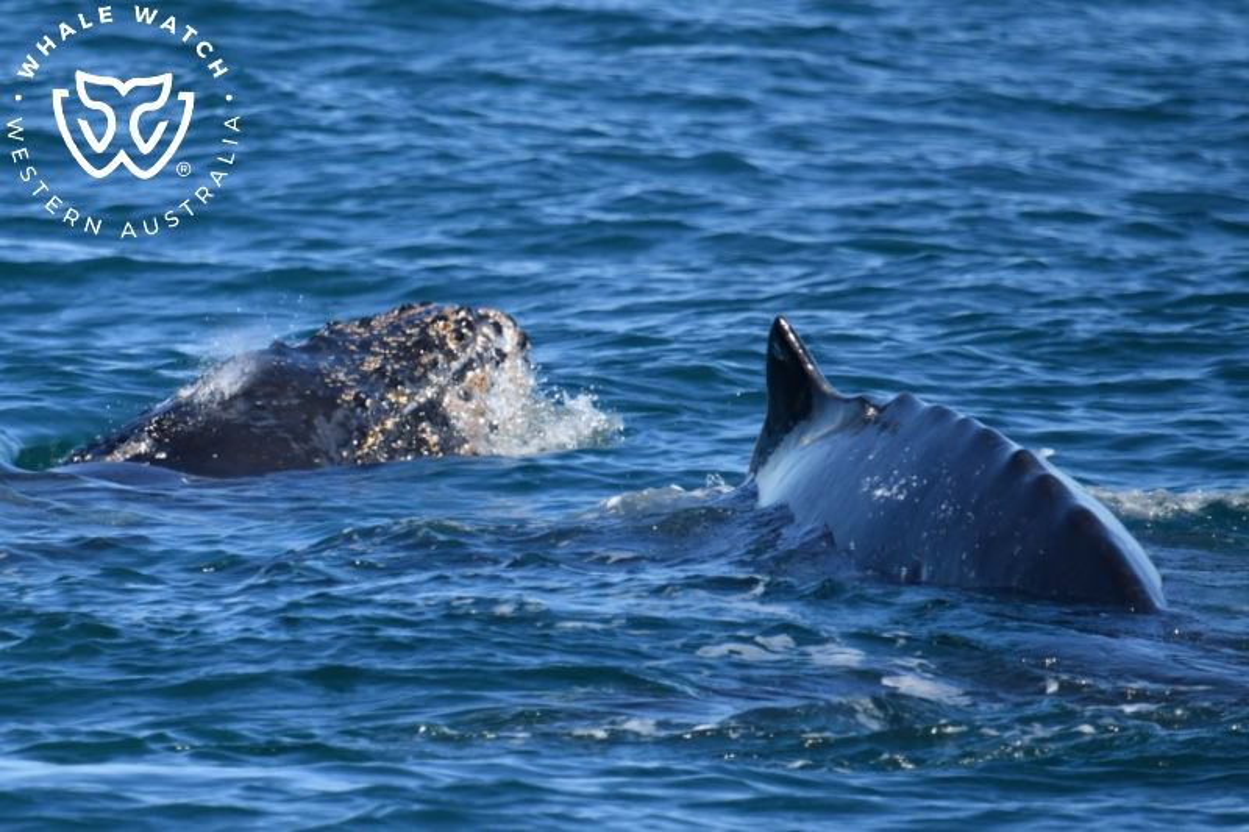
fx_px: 20811
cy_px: 416
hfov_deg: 3.4
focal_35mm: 600
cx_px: 624
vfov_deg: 2.3
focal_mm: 600
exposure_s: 1/8000
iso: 1400
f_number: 6.3
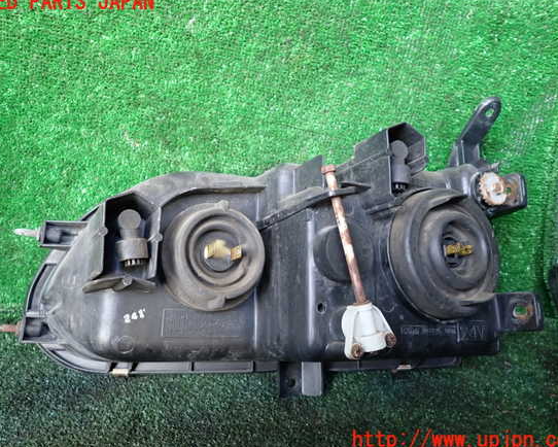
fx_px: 446
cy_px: 221
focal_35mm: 27
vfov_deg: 53.2
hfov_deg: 64.0
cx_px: 276
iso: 200
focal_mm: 4.5
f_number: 2
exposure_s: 1/30
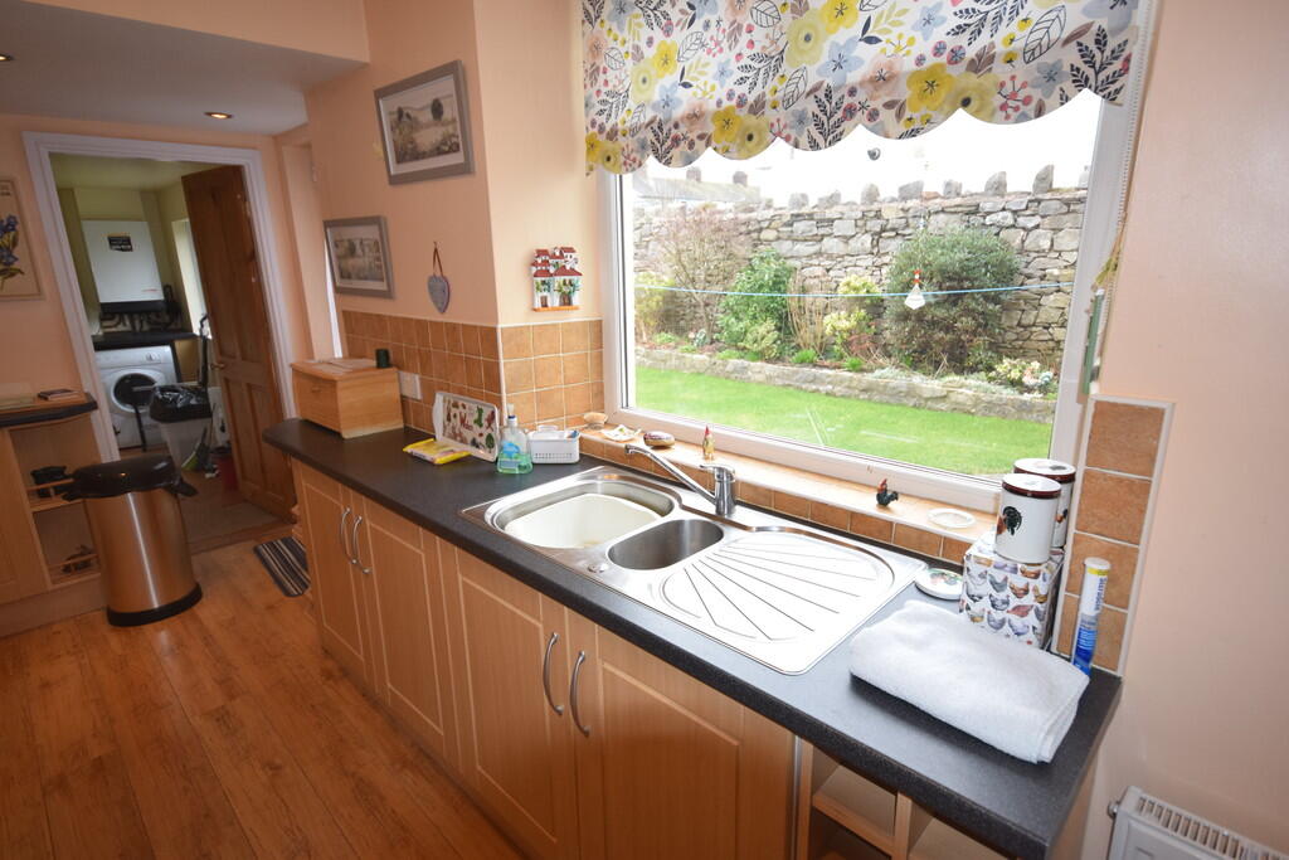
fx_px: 645
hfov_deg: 90.0
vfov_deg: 67.4
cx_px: 644
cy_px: 430
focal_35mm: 18
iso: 560
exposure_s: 1/125
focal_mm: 12
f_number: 5.6
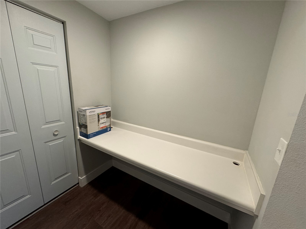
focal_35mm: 14
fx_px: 124
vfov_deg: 85.7
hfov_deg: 102.1
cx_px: 153
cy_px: 114
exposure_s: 1/120
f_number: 2.2
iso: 250
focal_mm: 2.22
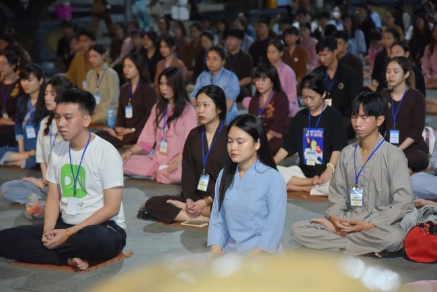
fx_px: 1214
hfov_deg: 20.4
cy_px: 146
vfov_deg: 13.7
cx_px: 218
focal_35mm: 100
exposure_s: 1/100
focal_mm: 100
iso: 2500
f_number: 4.5
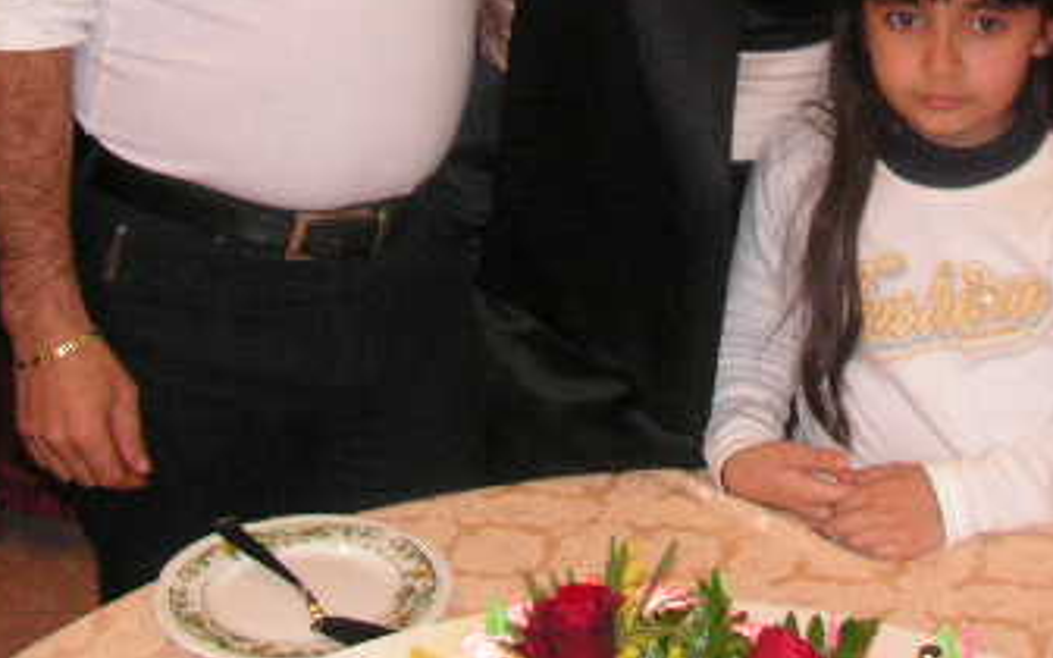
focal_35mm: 93
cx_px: 661
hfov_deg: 22.3
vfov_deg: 13.7
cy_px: -91
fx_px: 2669
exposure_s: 1/40
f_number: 3.2
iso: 200
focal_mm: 7.8
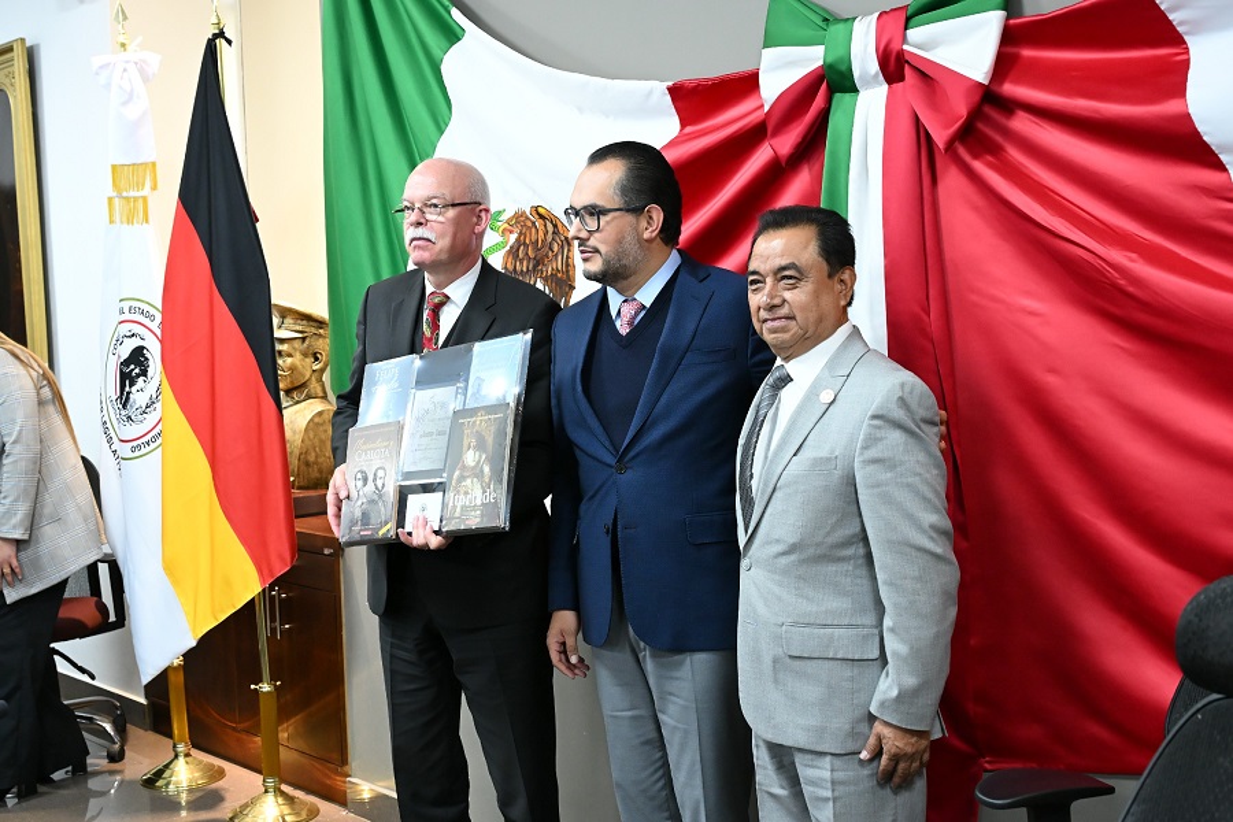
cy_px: 411
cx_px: 616
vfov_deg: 30.5
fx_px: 1507
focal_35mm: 44
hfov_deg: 44.5
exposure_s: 1/40
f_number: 6.3
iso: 5000
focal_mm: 44
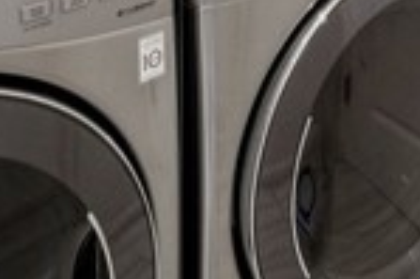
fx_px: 699
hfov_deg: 33.3
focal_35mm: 60
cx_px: 251
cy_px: -285
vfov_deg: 16.7
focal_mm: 9
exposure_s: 1/6
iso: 160
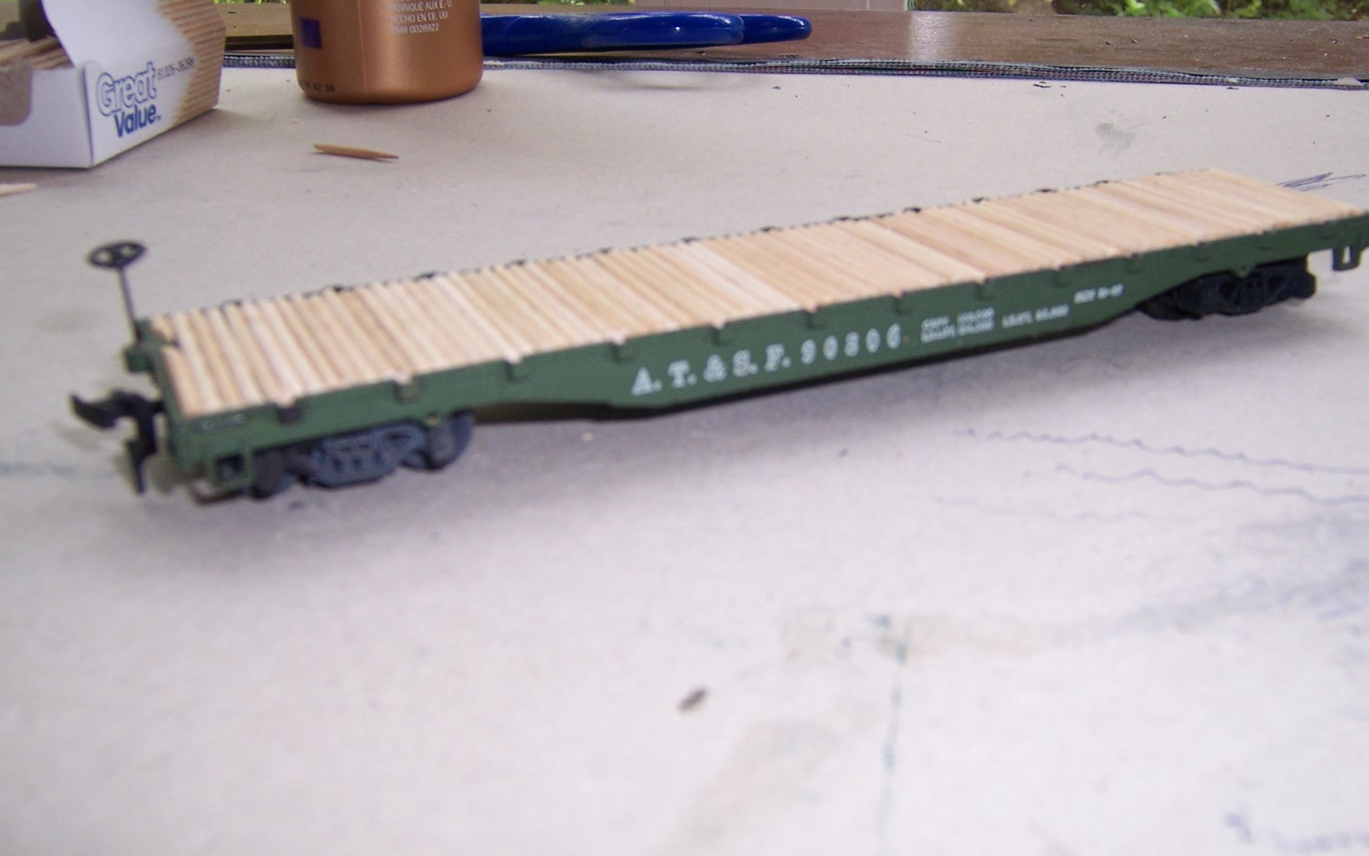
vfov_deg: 35.3
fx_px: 1343
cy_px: 457
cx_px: 702
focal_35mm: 36
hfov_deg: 54.0
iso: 80
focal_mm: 5.5
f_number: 3.4
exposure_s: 1/90
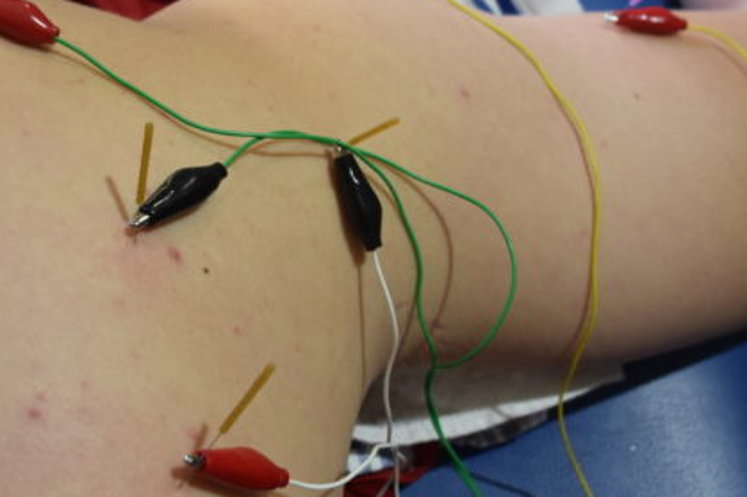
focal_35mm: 55
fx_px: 1141
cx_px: 219
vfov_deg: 24.5
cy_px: 166
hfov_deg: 35.7
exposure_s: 1/60
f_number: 4
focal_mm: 20
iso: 500
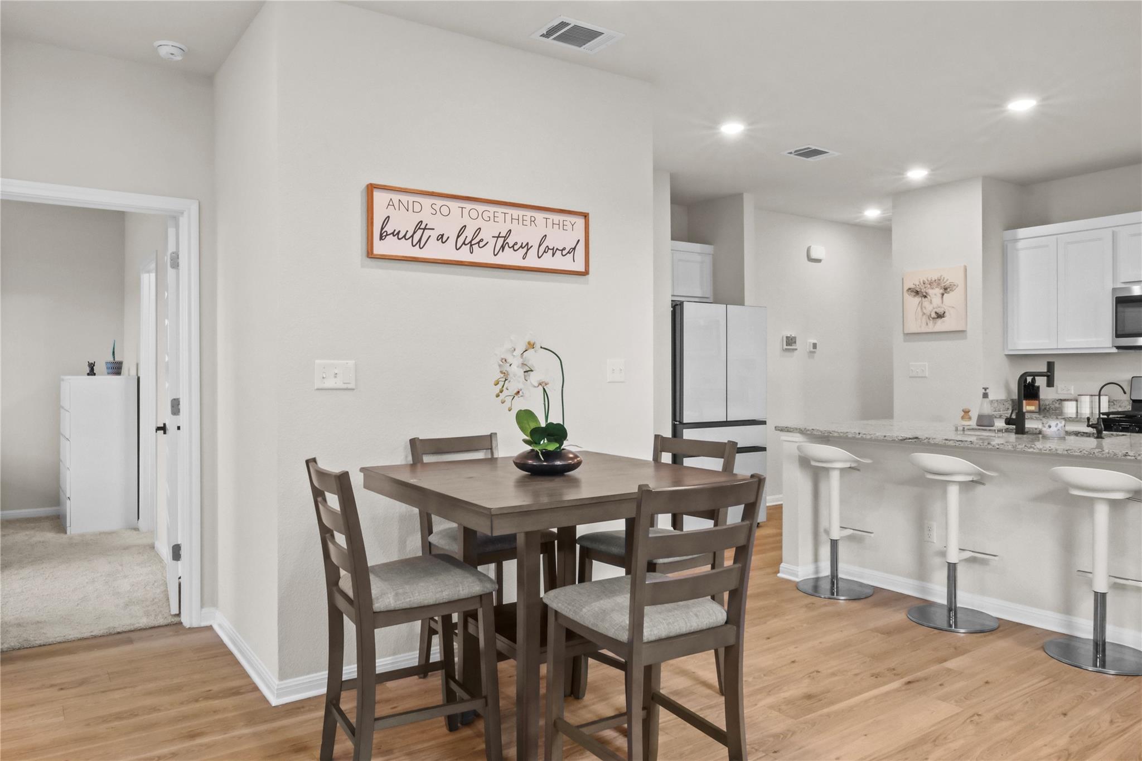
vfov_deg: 53.1
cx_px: 571
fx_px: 761
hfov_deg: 73.7
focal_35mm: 24
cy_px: 380
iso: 3200
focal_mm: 16
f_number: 16
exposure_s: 1/2
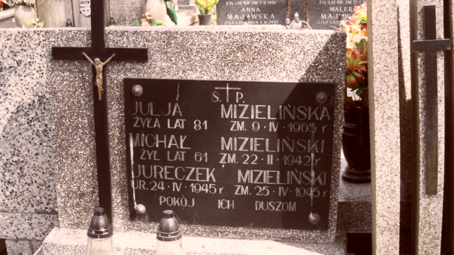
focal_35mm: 55
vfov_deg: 21.8
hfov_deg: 37.9
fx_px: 662
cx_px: 229
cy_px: 160
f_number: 3.8
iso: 100
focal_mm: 8.2
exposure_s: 1/90
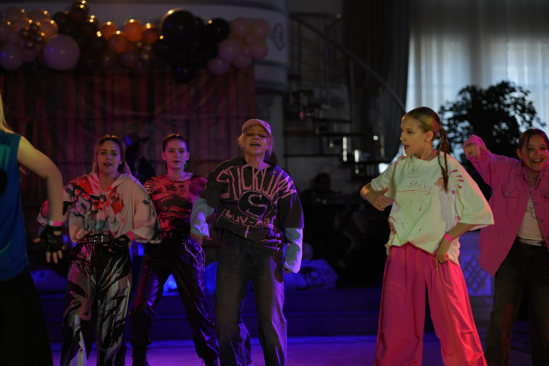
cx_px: 274
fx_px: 1296
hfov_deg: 23.9
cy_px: 183
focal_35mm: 85
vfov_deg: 16.1
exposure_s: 1/400
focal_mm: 85
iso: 800
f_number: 2.2
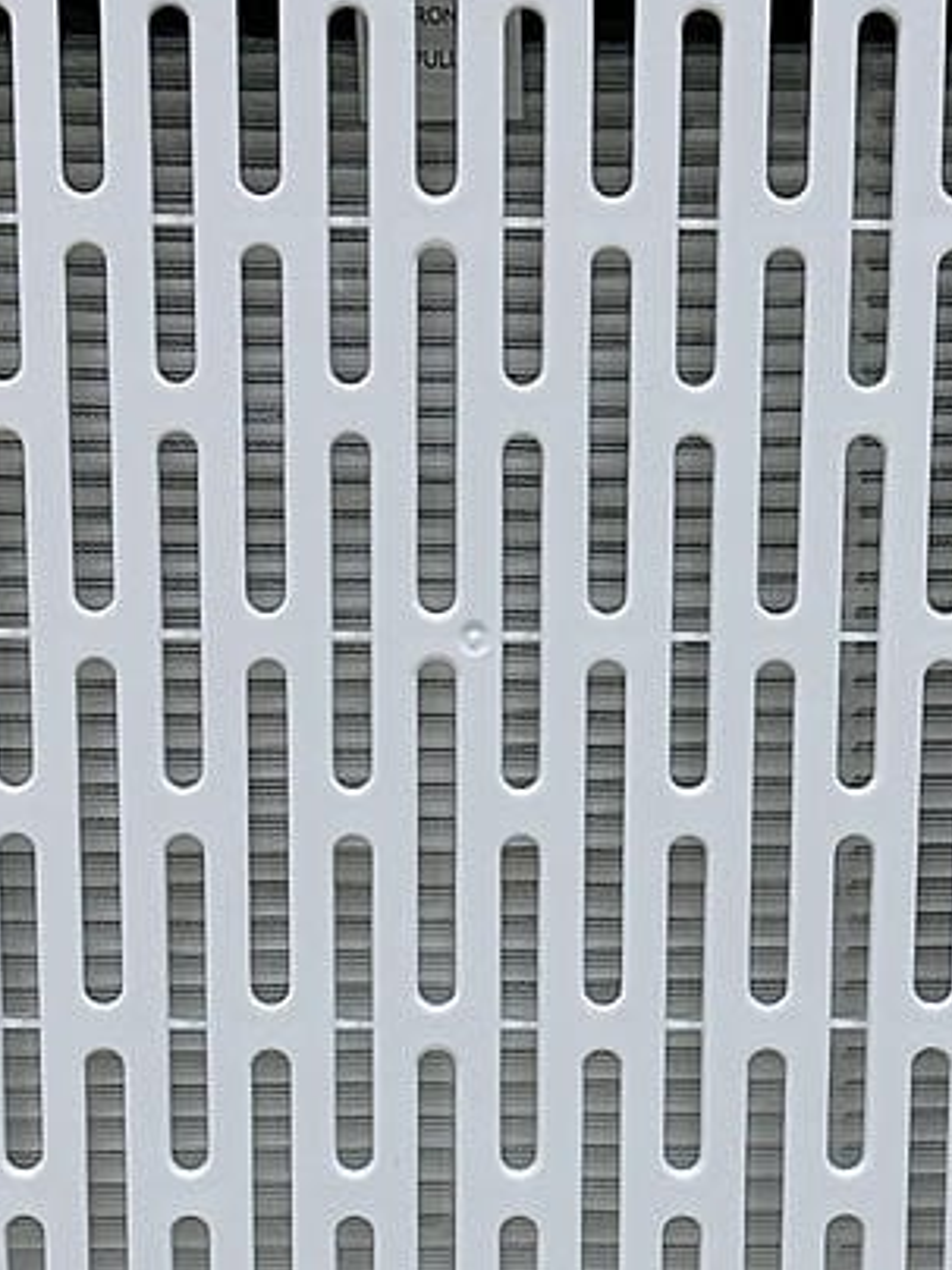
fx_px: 3484
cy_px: 1248
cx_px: 500
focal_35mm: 95
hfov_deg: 15.6
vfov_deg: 20.1
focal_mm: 6.86
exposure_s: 1/120
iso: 100
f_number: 1.78
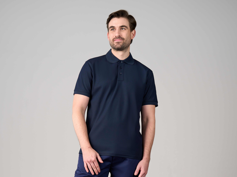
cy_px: 167
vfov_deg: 19.7
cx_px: 117
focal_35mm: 73
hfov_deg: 26.7
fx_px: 500
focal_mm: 50
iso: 500
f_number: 3.5
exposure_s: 1/160
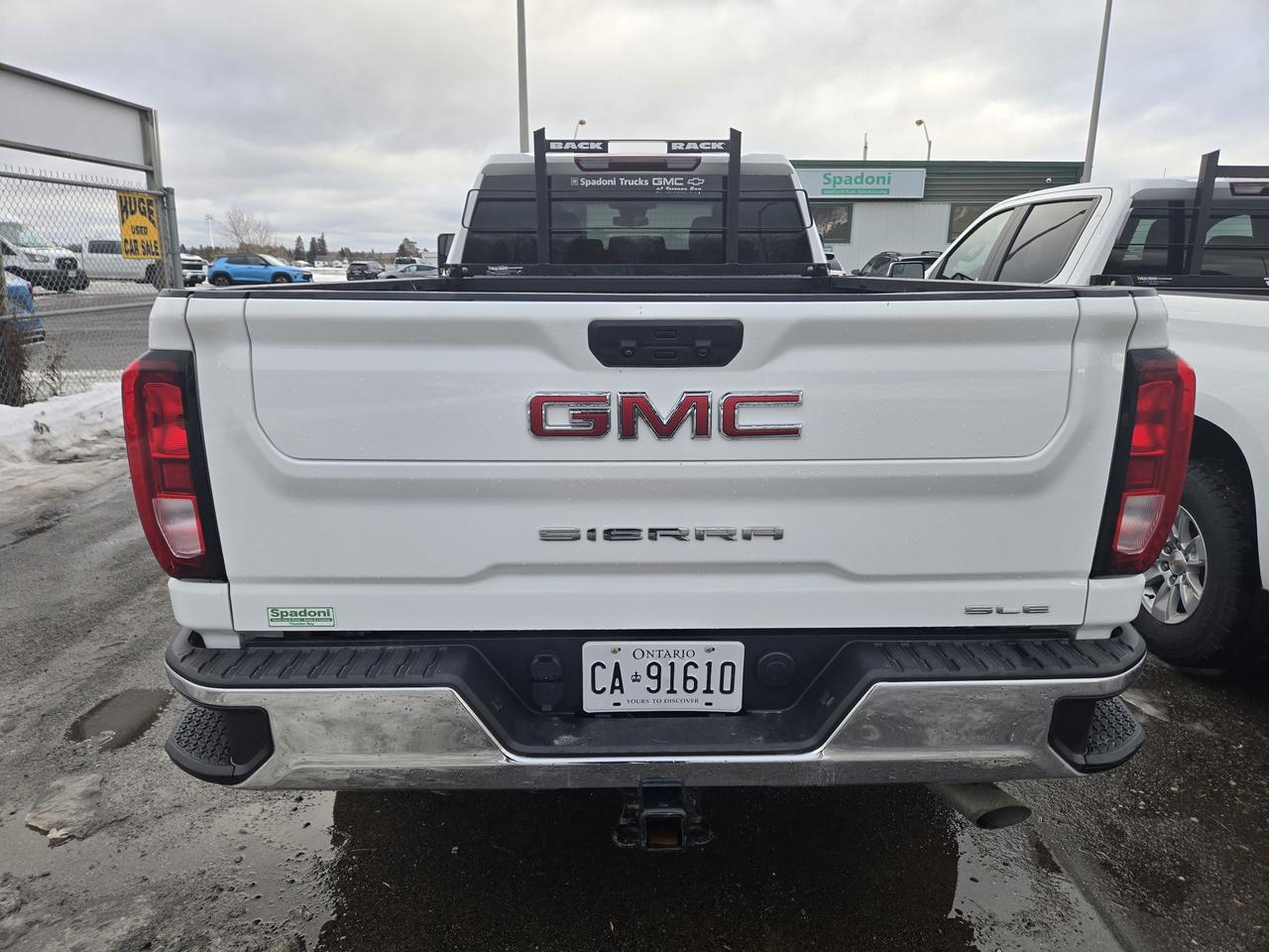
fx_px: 843
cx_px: 634
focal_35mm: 23
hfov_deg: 73.9
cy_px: 476
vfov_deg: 58.9
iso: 25
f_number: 1.8
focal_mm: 5.4
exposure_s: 1/353
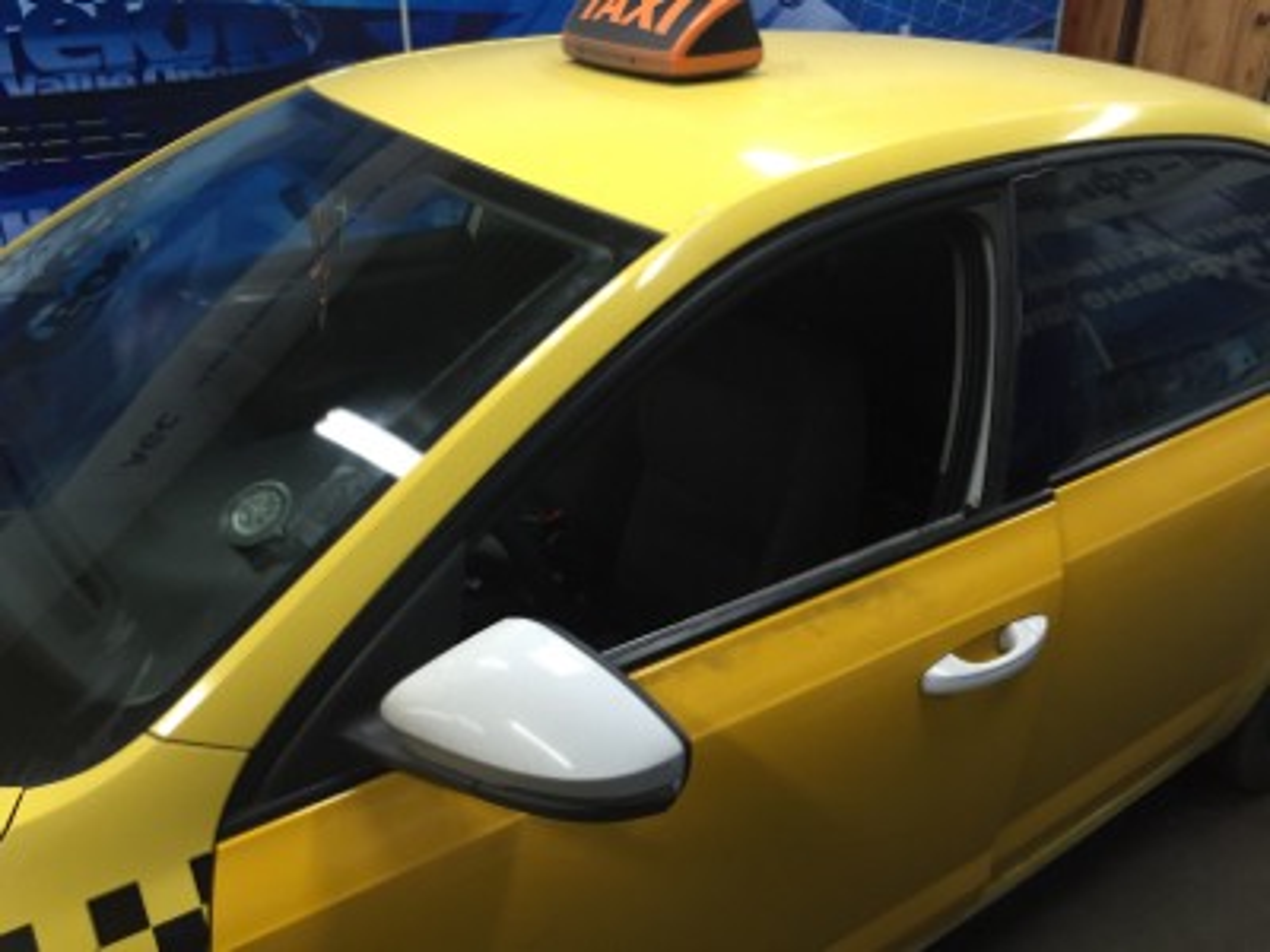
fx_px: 1064
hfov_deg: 61.7
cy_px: 476
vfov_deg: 48.2
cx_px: 635
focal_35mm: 29
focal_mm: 4.15
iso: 160
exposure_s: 1/33
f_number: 2.2
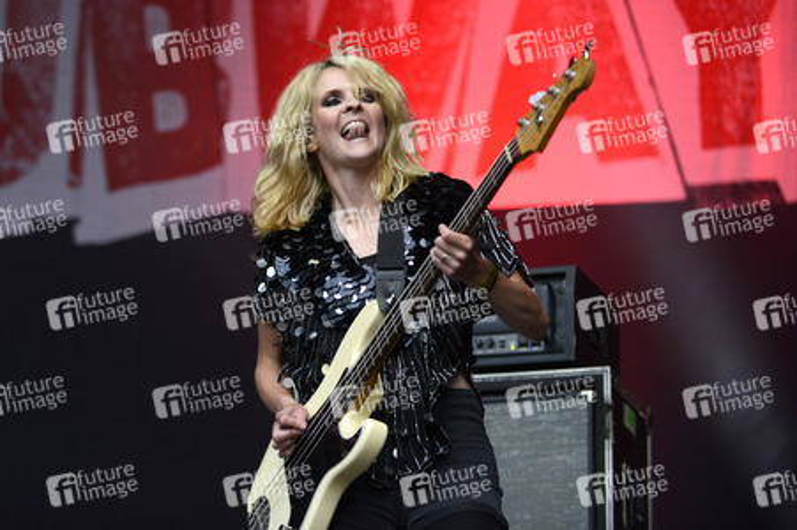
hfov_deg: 21.5
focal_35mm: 95
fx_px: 2102
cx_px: 398
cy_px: 265
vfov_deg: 14.4
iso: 1000
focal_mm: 95
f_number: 2.8
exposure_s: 1/640
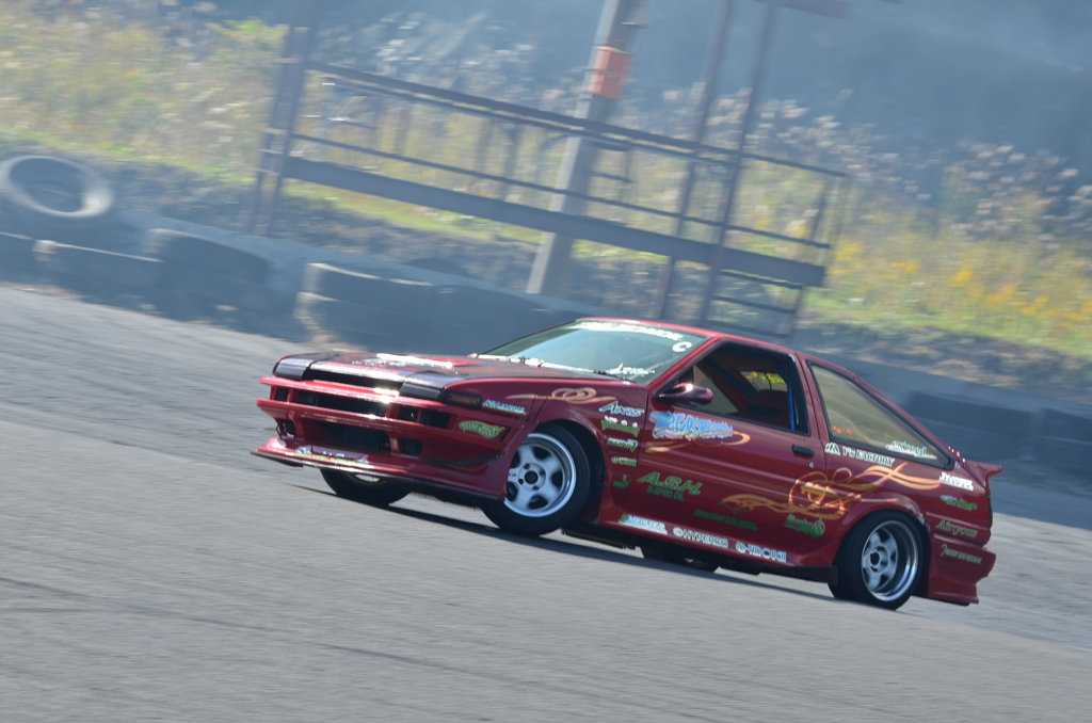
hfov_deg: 10.6
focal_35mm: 195
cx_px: 546
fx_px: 5902
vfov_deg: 7.0
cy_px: 362
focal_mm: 130
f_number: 10
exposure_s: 1/250
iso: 200
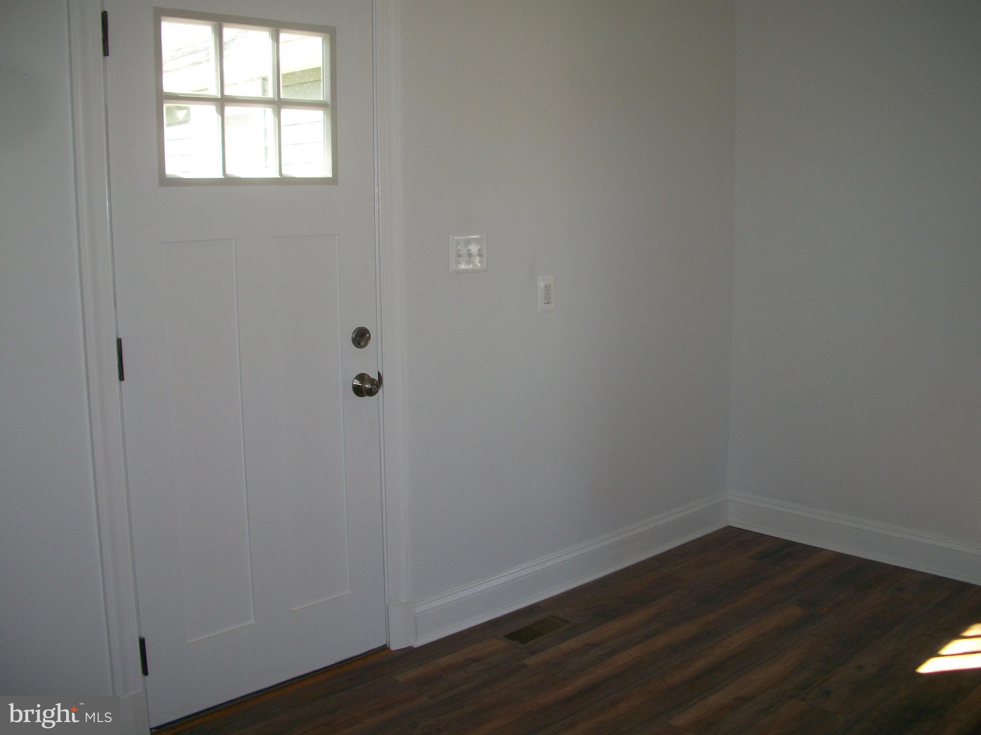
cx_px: 490
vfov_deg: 40.7
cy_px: 368
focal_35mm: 35
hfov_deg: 52.6
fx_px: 992
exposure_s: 1/30
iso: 80
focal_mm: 6.3
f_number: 3.1
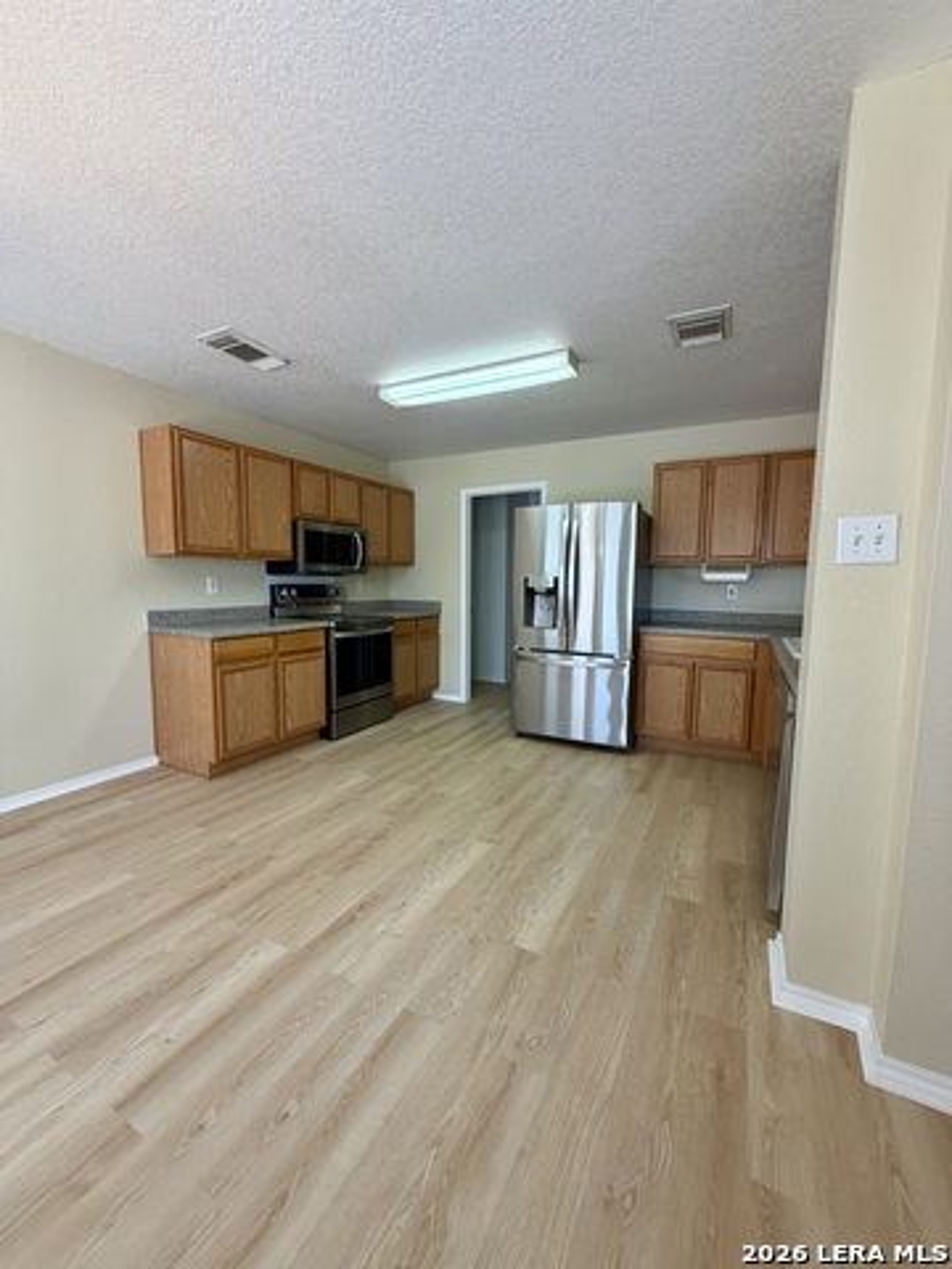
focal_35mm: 14
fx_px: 513
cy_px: 634
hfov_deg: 85.7
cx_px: 476
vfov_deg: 102.1
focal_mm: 2.22
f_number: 2.2
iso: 250
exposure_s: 1/120
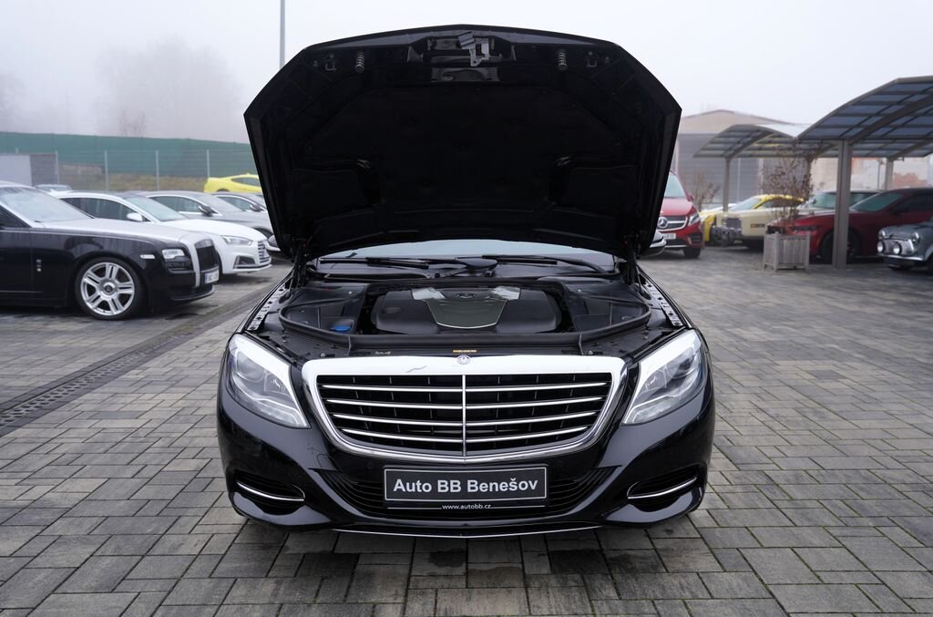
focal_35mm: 32
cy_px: 308
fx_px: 827
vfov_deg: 40.9
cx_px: 466
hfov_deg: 58.8
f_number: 4
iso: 100
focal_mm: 32
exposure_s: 1/80
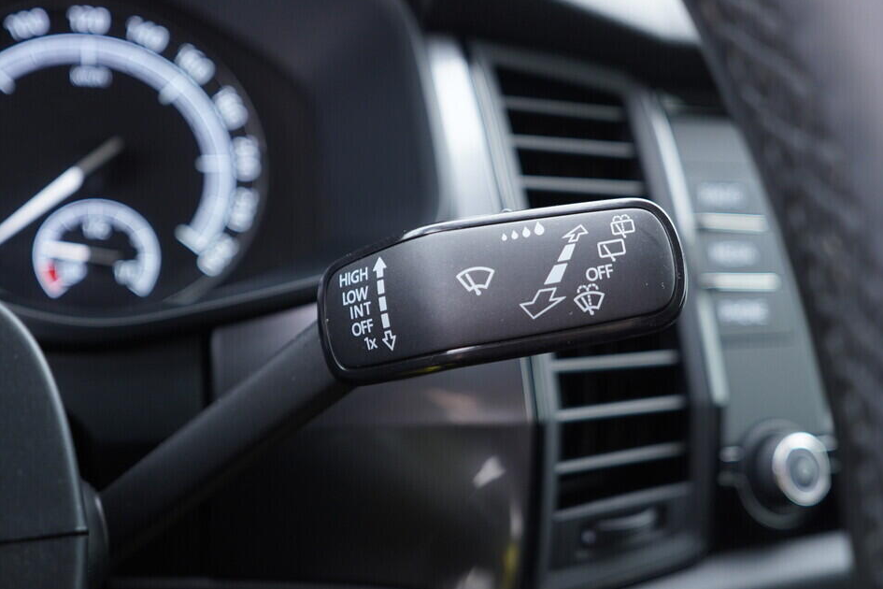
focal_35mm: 39
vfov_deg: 34.2
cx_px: 477
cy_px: 316
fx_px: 957
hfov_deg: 49.5
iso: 400
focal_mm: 24
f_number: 2.8
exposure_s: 1/40
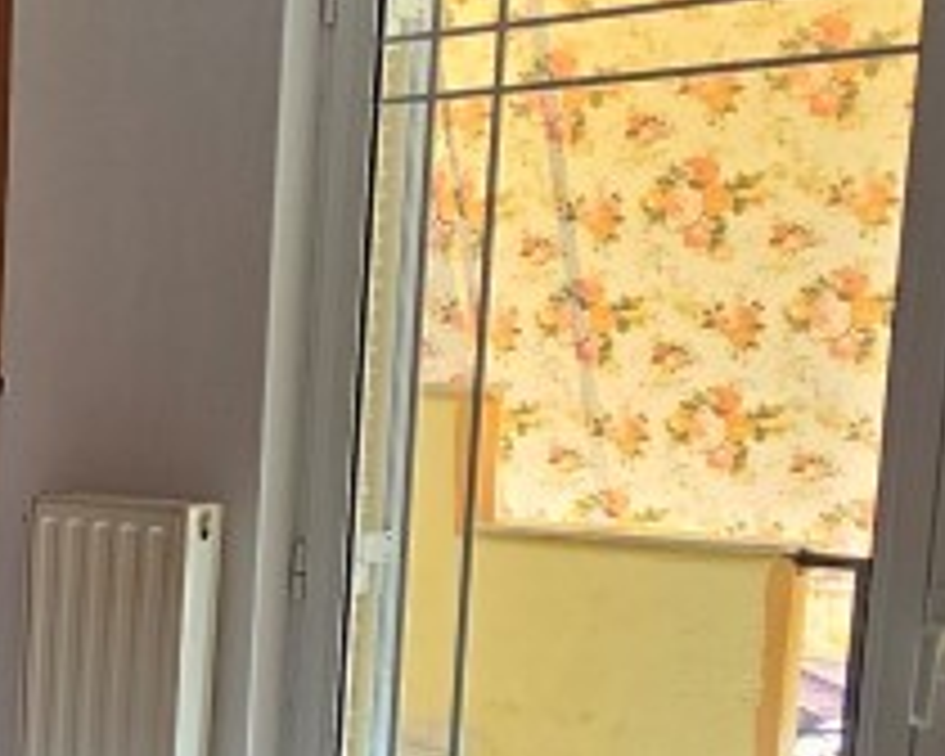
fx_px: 1734
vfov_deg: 24.3
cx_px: -662
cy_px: 562
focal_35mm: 62
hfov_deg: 21.9
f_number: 2.2
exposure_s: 1/60
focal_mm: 2.2
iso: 80
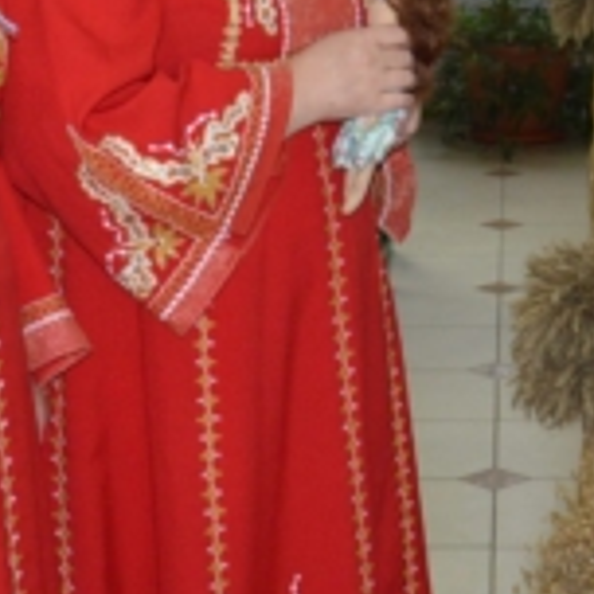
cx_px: 496
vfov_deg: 16.3
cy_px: 70
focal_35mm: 106
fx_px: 2052
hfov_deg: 16.3
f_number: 3.8
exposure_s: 1/60
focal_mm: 21
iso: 560
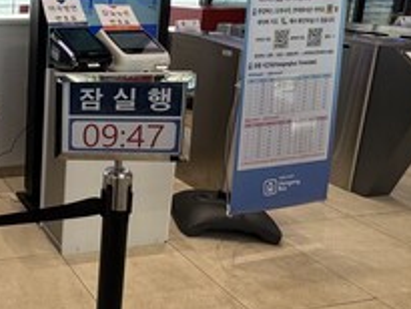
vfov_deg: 34.4
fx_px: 487
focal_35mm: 41
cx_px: -52
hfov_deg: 37.4
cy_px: 76
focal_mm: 2.22
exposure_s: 1/156
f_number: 2.2
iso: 40
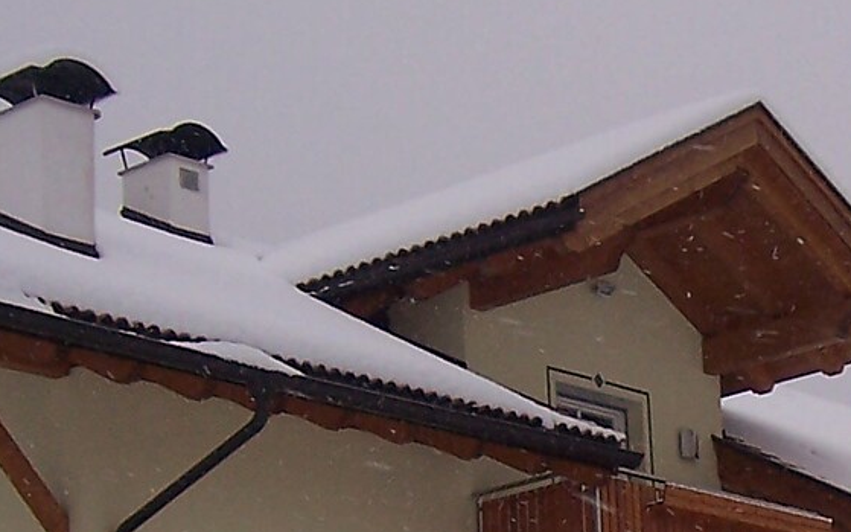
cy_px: 505
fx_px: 3547
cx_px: 775
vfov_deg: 8.5
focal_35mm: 153
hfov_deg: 13.6
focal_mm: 7
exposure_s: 1/90
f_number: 3
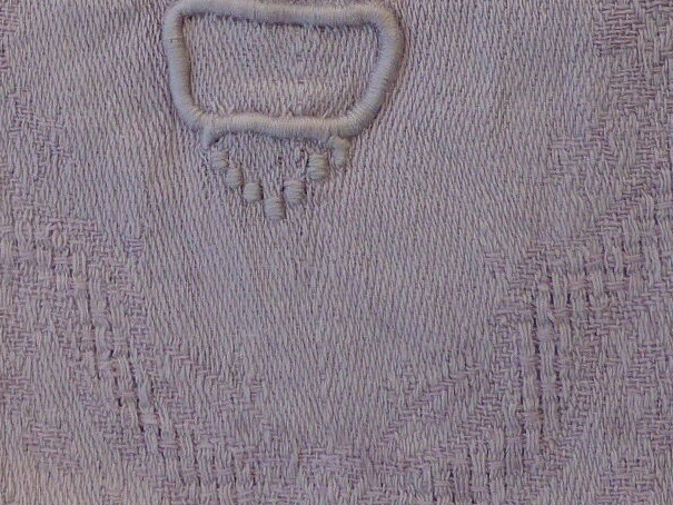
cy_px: -93
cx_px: 254
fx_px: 2139
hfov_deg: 17.9
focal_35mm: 110
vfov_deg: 13.1
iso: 100
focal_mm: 4.4
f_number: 3.3
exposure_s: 1/500
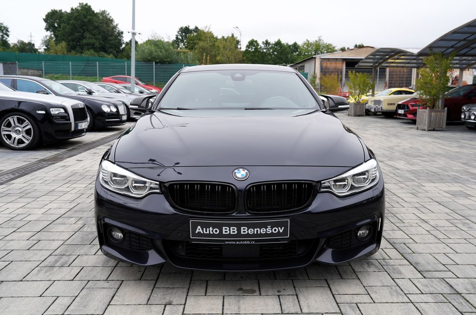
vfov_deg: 42.1
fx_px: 409
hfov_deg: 60.4
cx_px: 238
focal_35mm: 31
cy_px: 158
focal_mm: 31
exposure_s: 1/125
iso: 100
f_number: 5
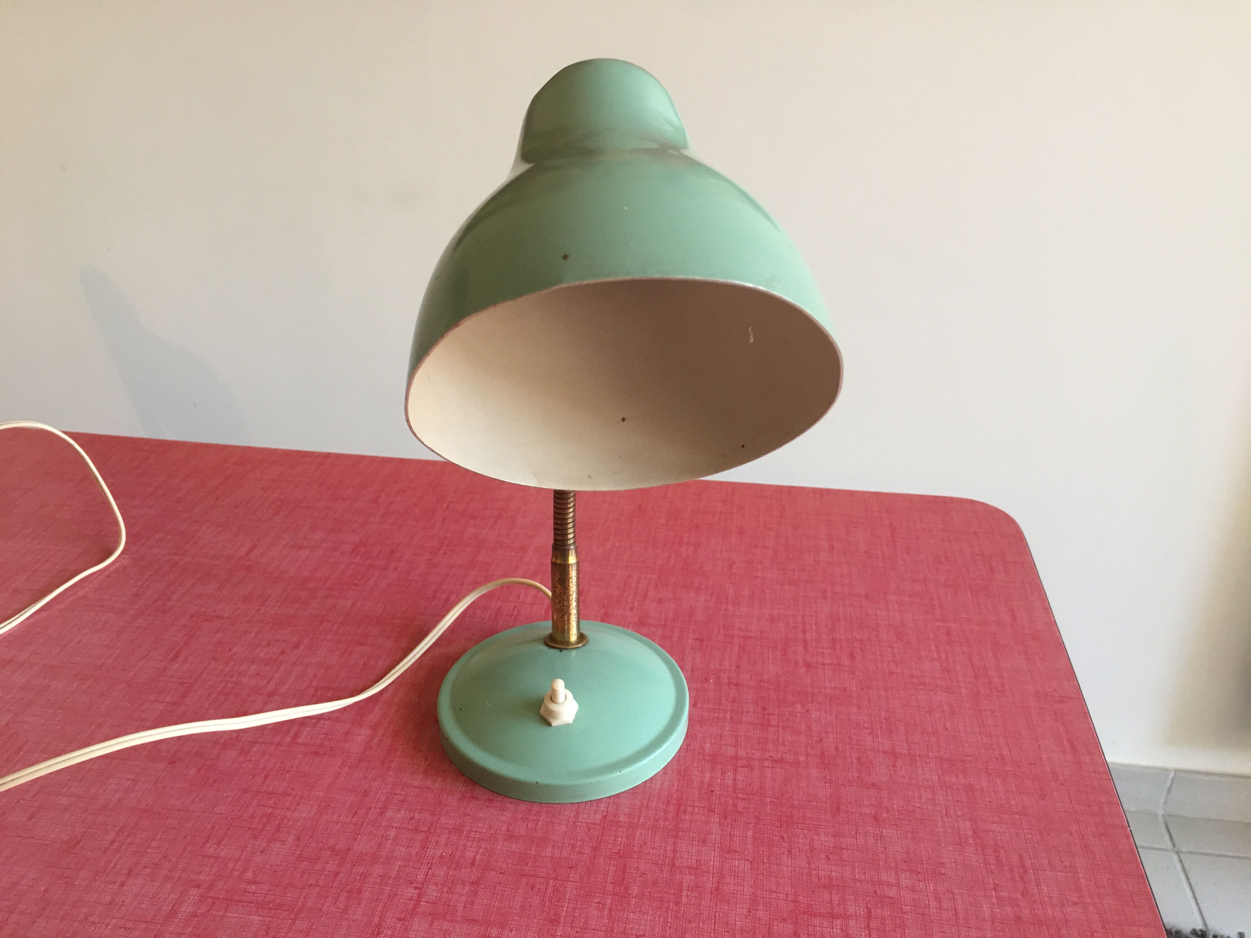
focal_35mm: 29
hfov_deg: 61.7
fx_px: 1048
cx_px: 626
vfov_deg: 48.2
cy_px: 469
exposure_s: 1/17
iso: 50
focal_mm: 4.15
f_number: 2.2
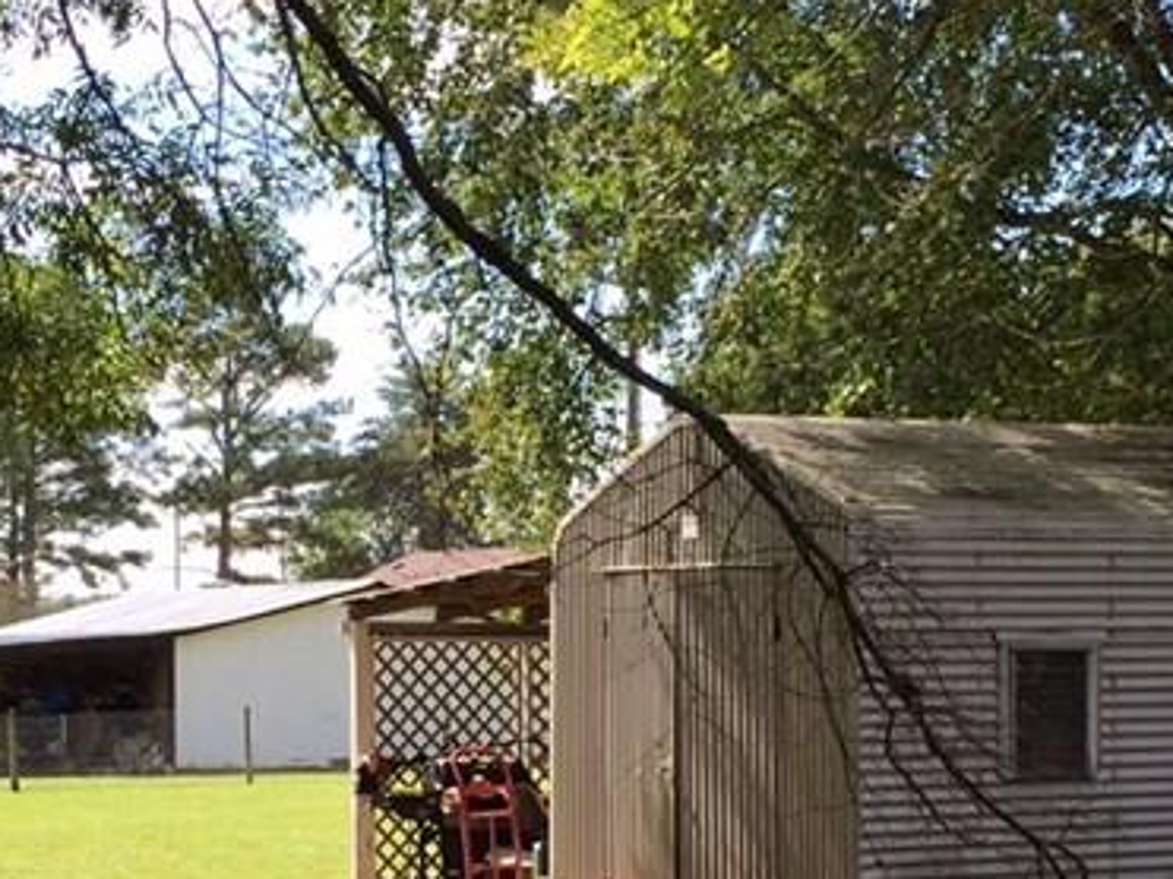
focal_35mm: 80
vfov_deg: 18.2
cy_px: 743
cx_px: 490
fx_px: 2710
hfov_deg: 24.4
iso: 32
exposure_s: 1/581
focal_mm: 4.15
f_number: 2.2
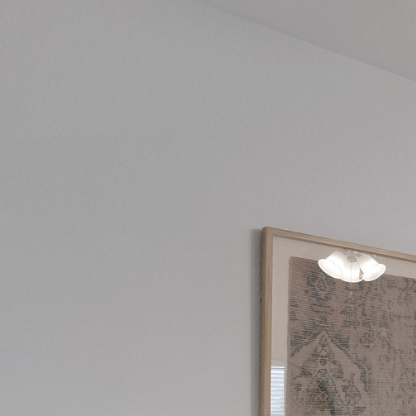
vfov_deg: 28.5
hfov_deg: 20.4
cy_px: 449
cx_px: 774
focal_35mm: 55
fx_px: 748
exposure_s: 1/7.5
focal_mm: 10
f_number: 7.1
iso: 800
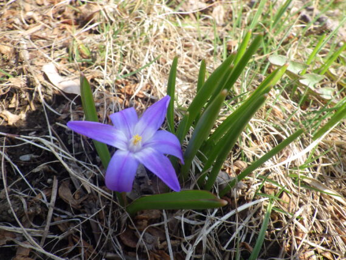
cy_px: 130
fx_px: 340
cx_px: 173
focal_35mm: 34
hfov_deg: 53.9
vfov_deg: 41.8
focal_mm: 6.1
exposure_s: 1/250
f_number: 4.6
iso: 125
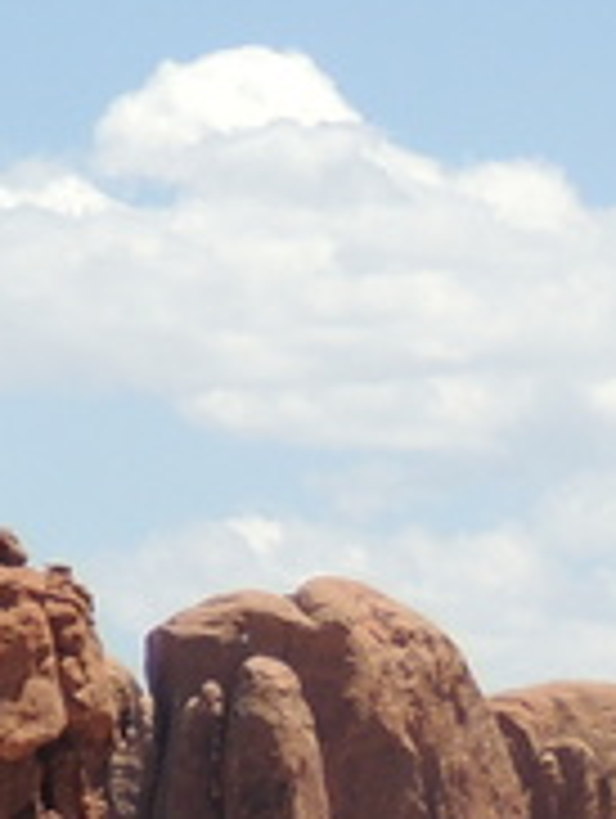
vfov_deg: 4.7
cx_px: -1448
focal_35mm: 421
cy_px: 1278
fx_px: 9966
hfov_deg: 3.4
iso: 100
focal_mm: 10.7
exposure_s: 1/800
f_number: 3.7
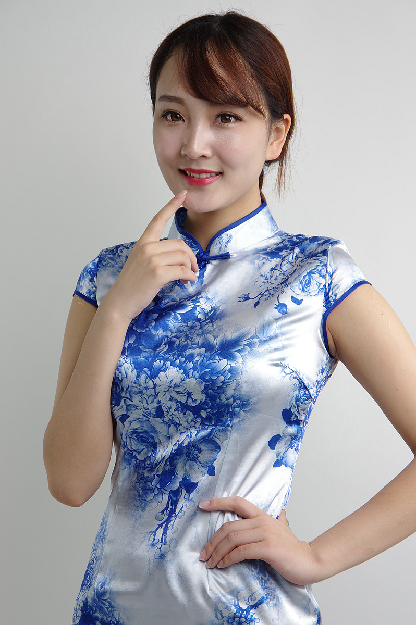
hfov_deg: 15.2
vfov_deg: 22.6
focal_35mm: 90
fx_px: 1563
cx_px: 208
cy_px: 312
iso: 200
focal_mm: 60
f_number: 8
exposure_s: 1/125
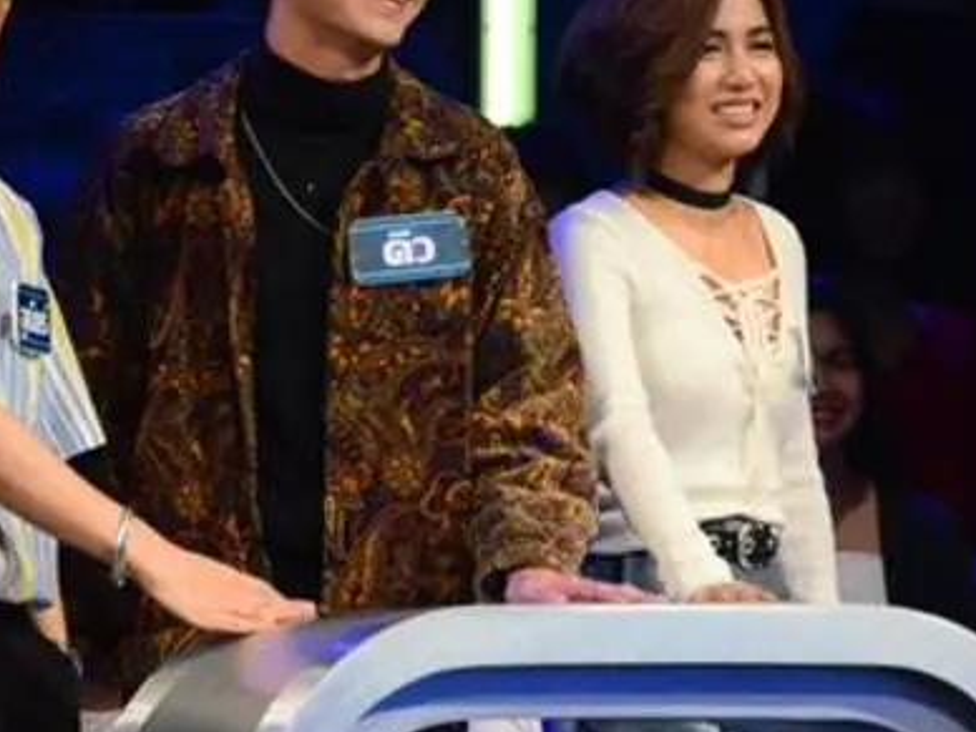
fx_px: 15507
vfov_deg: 2.7
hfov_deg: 3.6
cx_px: 576
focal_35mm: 550
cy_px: 284
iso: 6400
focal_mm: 190
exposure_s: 1/250
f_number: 5.6
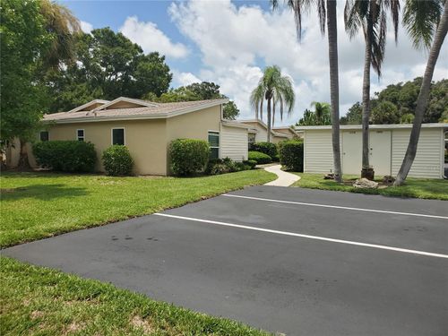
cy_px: 168
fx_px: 336
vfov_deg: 53.1
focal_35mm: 26
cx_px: 224
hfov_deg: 67.3
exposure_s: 1/1565
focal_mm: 4.3
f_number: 2.4
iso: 50
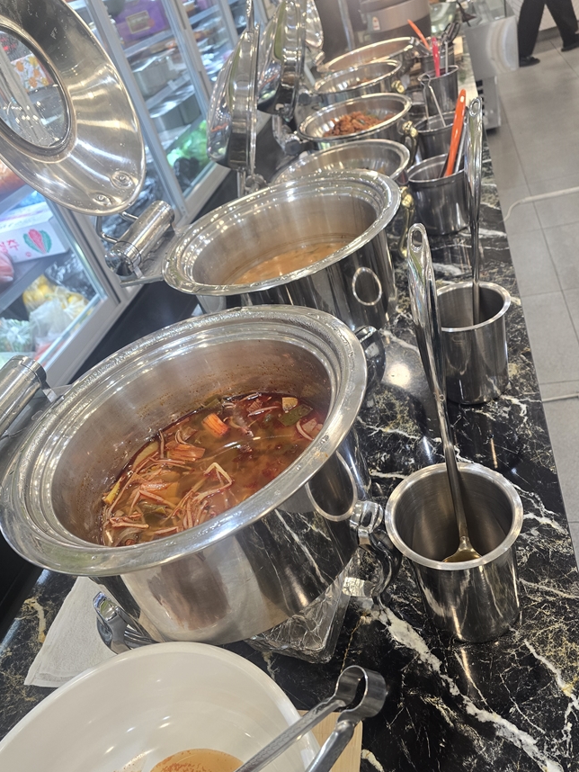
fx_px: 557
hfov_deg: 54.9
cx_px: 307
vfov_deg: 69.4
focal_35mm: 25
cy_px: 382
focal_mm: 6.3
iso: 200
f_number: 1.7
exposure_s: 1/120
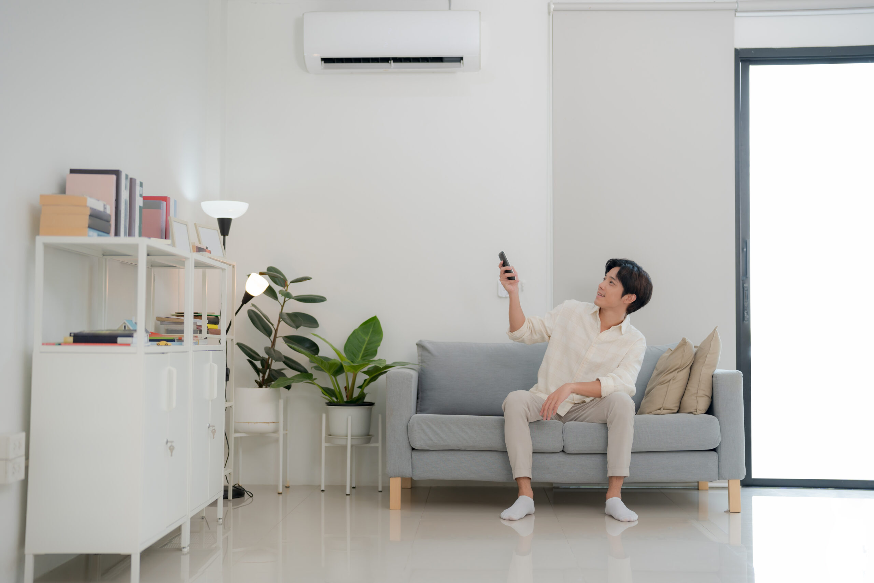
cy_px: 292
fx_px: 1214
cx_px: 437
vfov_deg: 27.0
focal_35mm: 50
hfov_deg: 39.6
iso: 100
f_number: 1.4
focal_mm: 50
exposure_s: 1/250
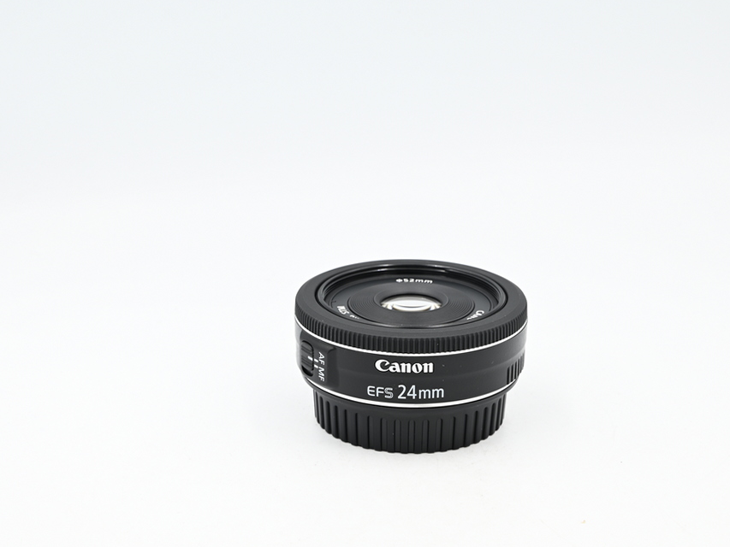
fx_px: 1730
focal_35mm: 82
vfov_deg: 18.0
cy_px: 271
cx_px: 367
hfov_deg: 23.8
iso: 200
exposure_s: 1/20
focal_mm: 75
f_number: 14
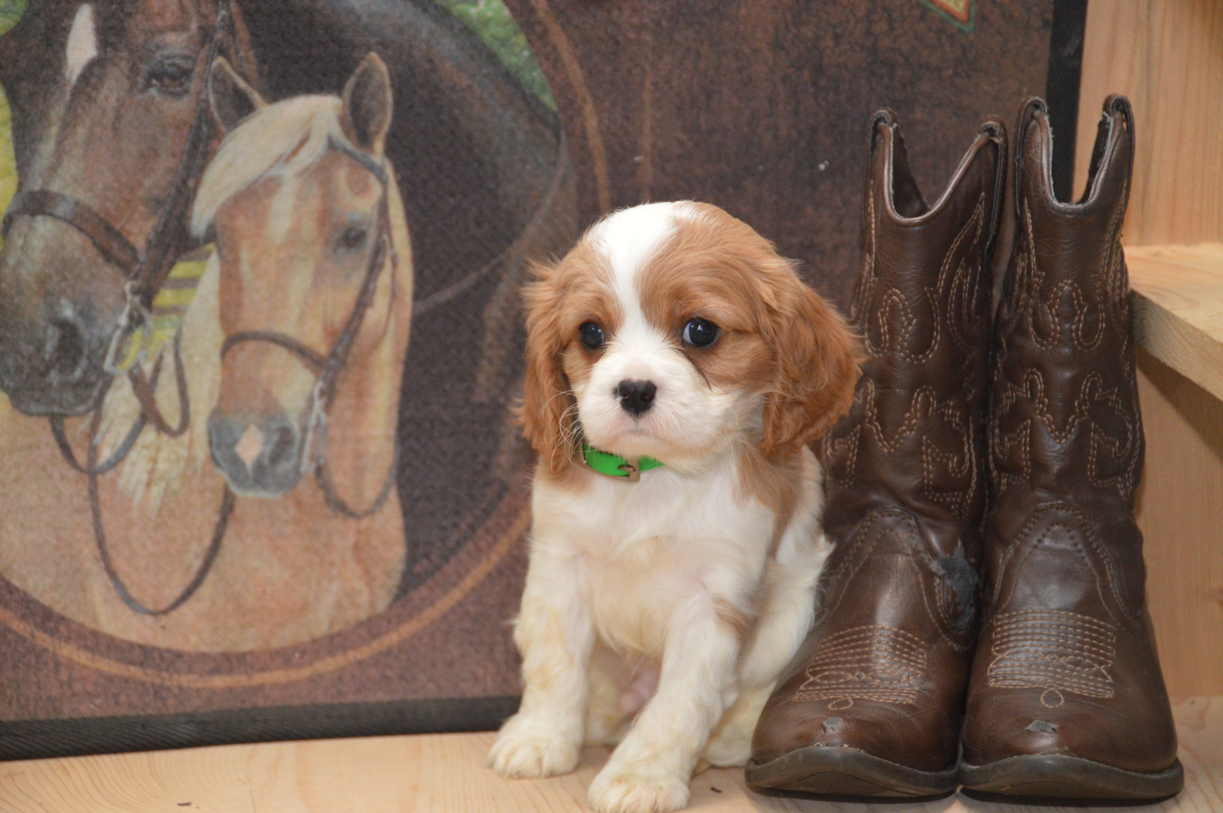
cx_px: 612
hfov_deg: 16.7
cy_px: 406
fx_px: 4175
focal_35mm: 123
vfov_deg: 11.1
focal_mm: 82
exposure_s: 1/60
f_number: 5
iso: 2000
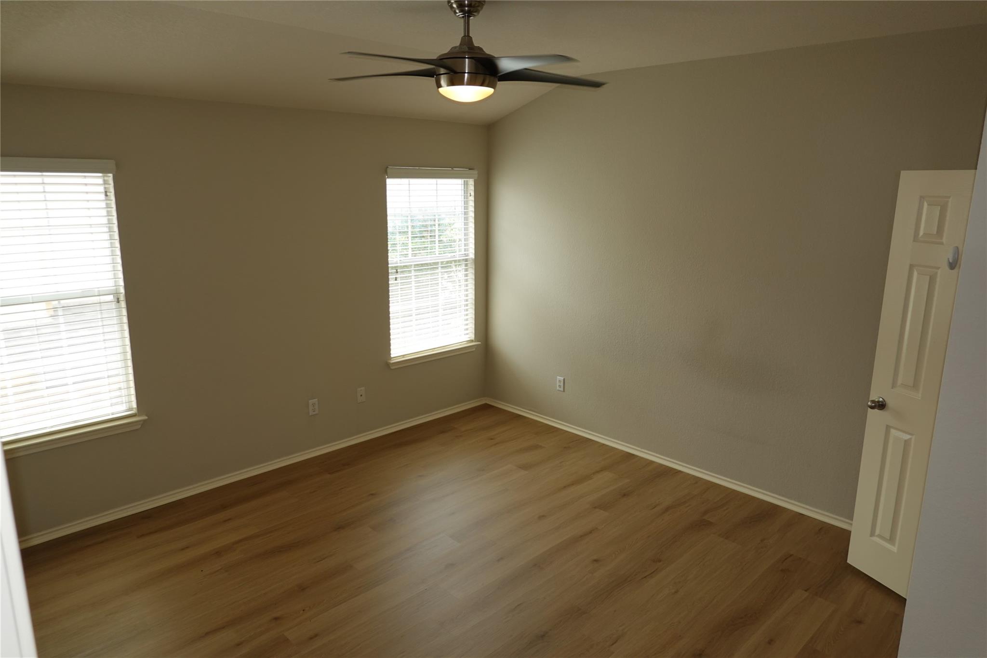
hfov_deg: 73.7
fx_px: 658
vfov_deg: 53.1
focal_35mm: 24
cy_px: 329
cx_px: 494
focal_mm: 9
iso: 100
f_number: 2.8
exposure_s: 1/60
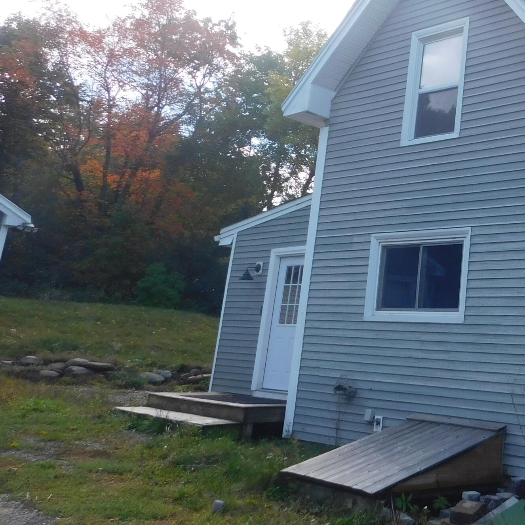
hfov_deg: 32.5
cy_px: 134
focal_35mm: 46
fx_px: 789
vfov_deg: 36.0
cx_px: 574
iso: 125
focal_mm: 4
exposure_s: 1/800
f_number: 3
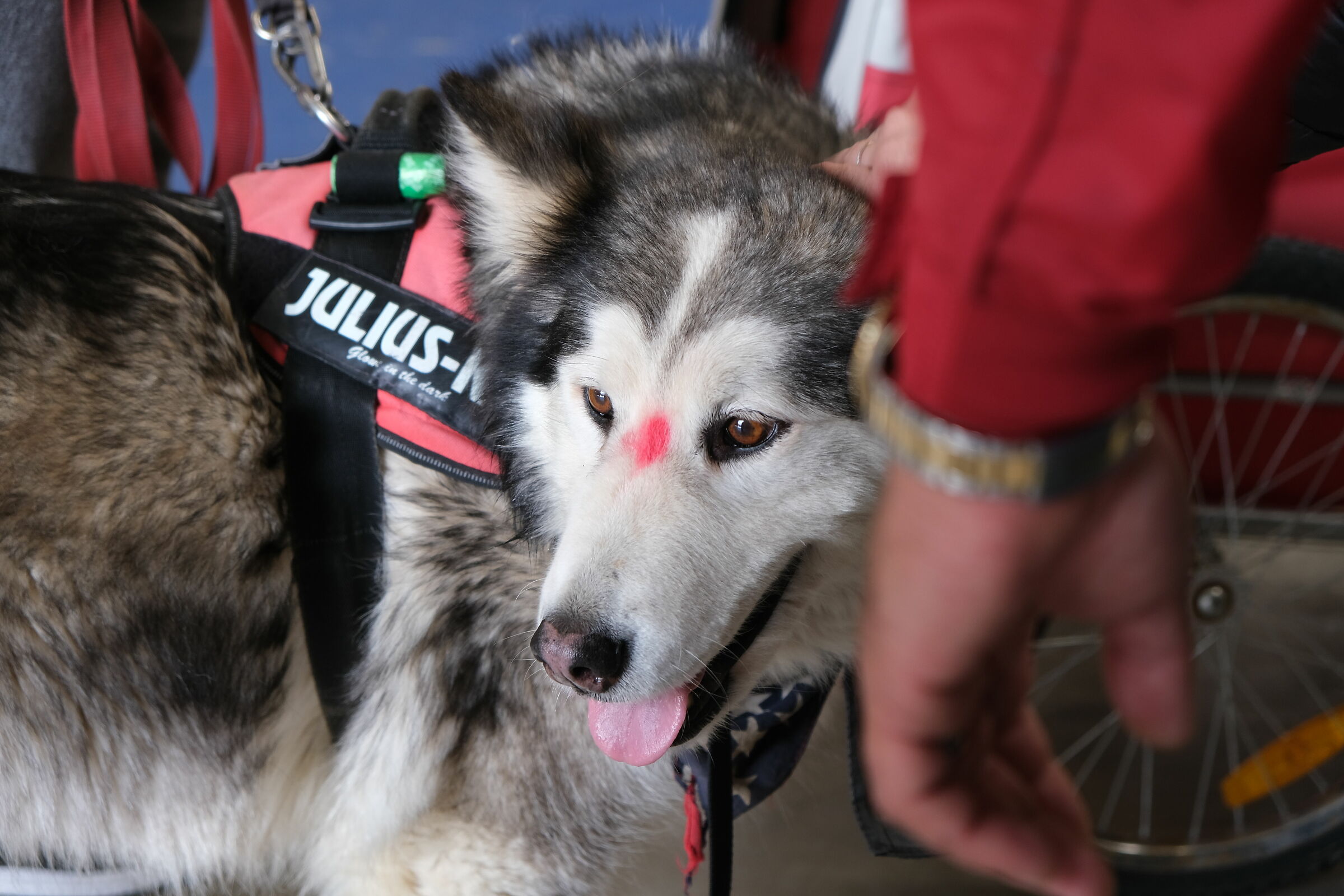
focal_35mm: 83
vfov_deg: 16.5
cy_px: 448
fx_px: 3098
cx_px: 672
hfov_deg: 24.5
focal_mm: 55
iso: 320
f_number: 4
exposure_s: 1/80
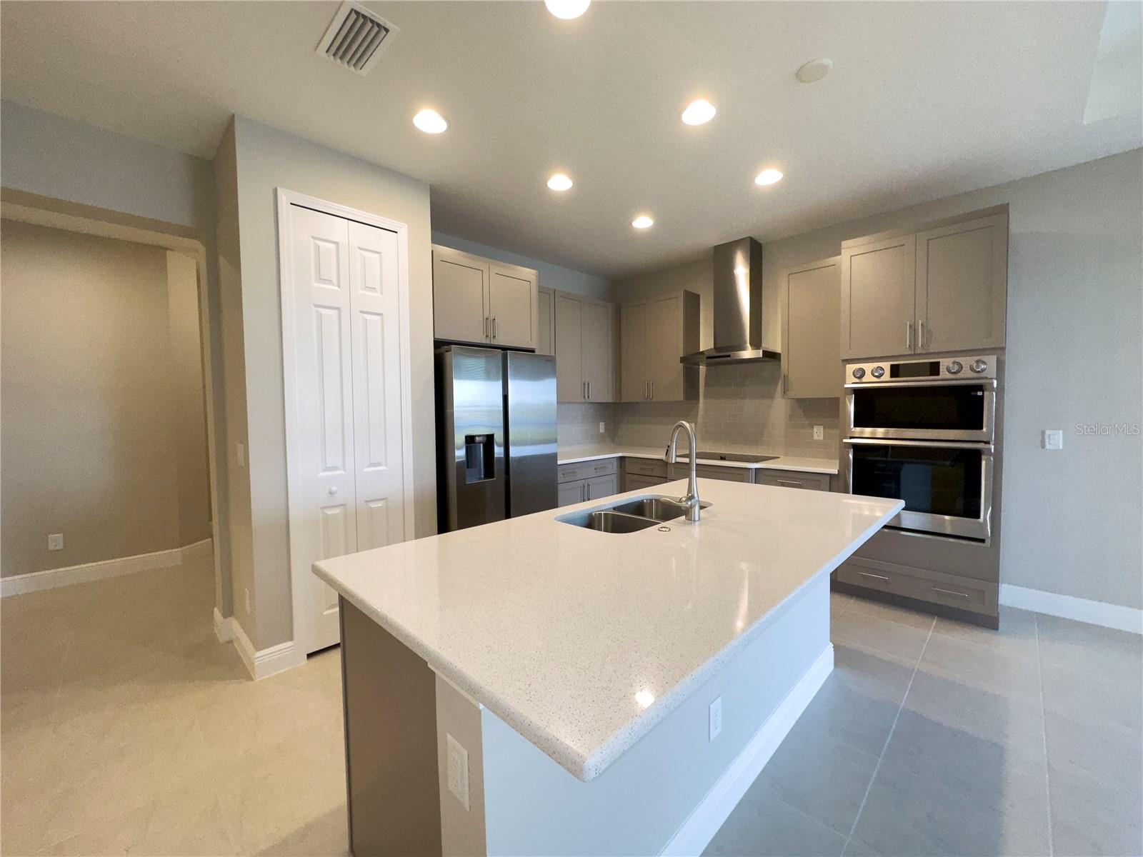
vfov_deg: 85.7
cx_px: 572
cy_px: 428
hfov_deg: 102.1
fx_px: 462
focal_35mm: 14
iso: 500
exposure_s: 1/120
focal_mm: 2.22
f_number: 2.2
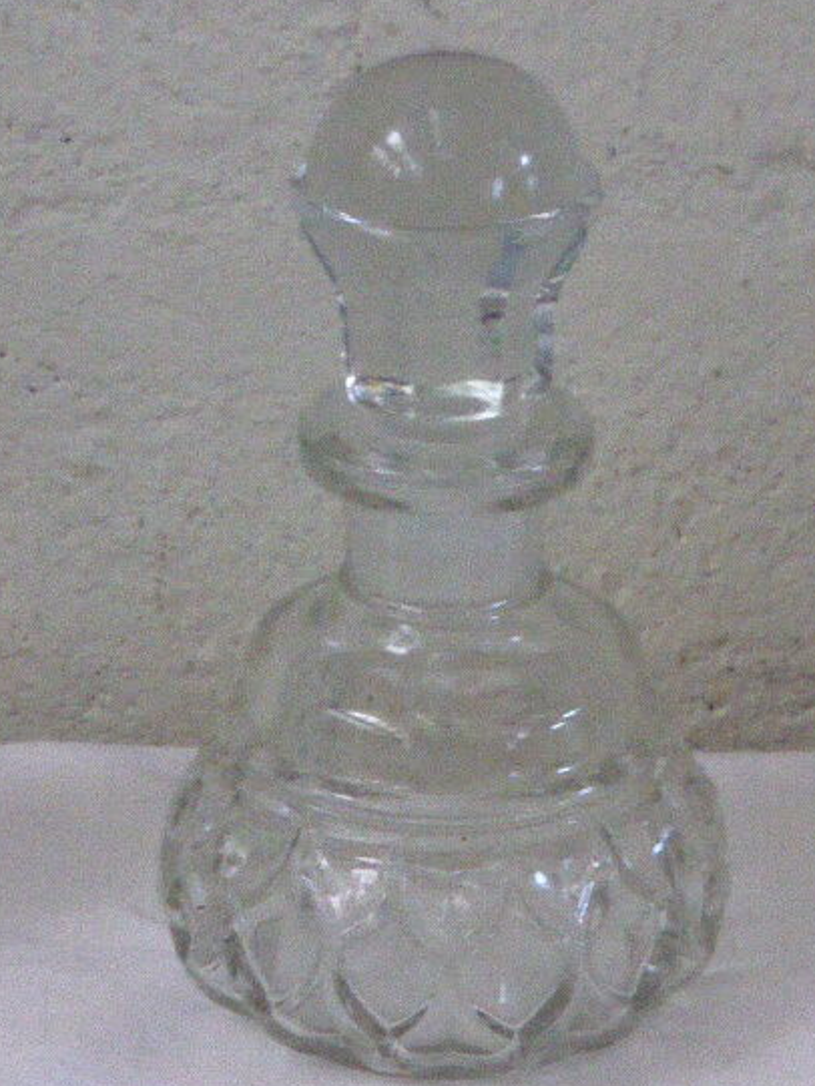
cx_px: 395
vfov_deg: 16.0
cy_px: 534
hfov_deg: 12.1
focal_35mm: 123
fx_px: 3860
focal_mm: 17.1
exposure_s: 1/60
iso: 3200
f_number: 5.3
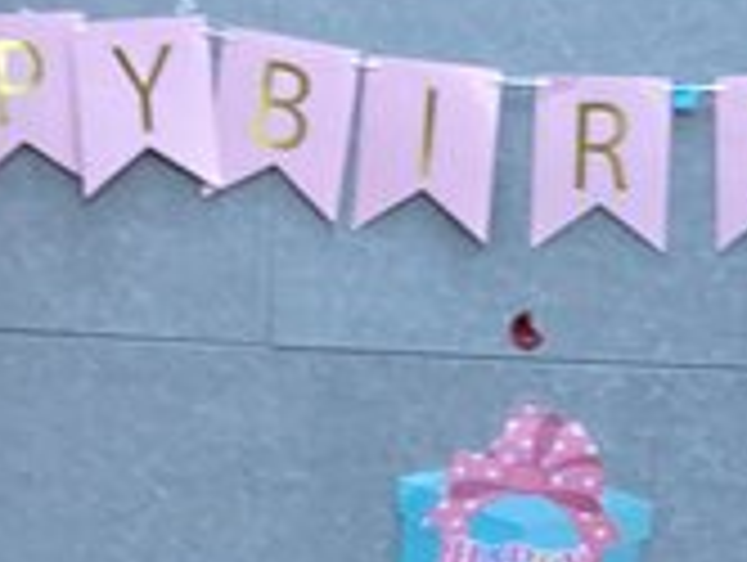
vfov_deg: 12.3
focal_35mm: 112
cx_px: 585
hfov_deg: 17.4
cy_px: 944
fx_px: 2420
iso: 50
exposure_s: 1/50
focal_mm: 3.3
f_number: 2.4
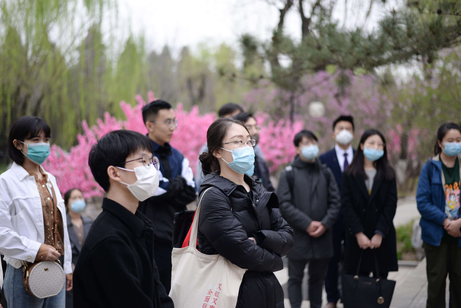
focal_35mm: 50
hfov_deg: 39.6
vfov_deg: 27.0
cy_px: 154
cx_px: 230
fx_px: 640
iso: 100
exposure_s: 1/250
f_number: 1.8
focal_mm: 50
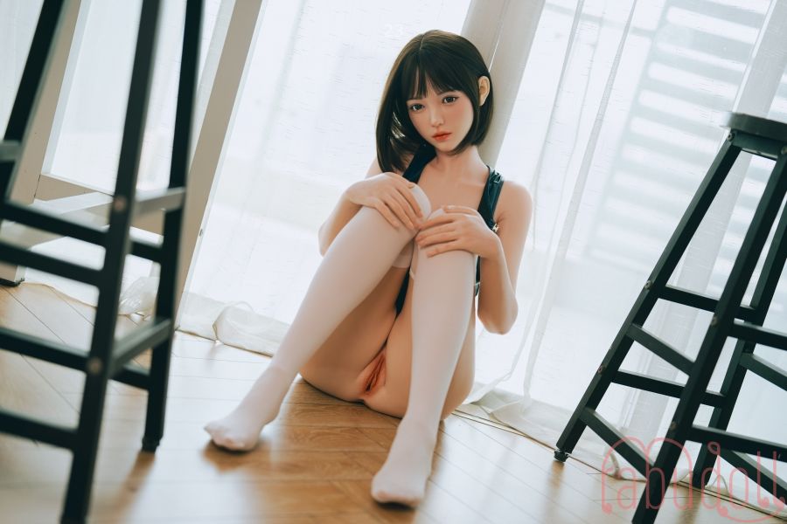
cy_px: 262
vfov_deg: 27.0
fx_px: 1093
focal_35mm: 50
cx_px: 394
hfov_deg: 39.6
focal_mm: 50
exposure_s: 1/100
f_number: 1.8
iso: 200
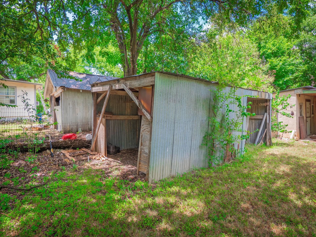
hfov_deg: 78.9
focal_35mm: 21
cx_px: 165
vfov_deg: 63.4
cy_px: 114
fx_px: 192
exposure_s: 1/60
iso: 200
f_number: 8
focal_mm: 10
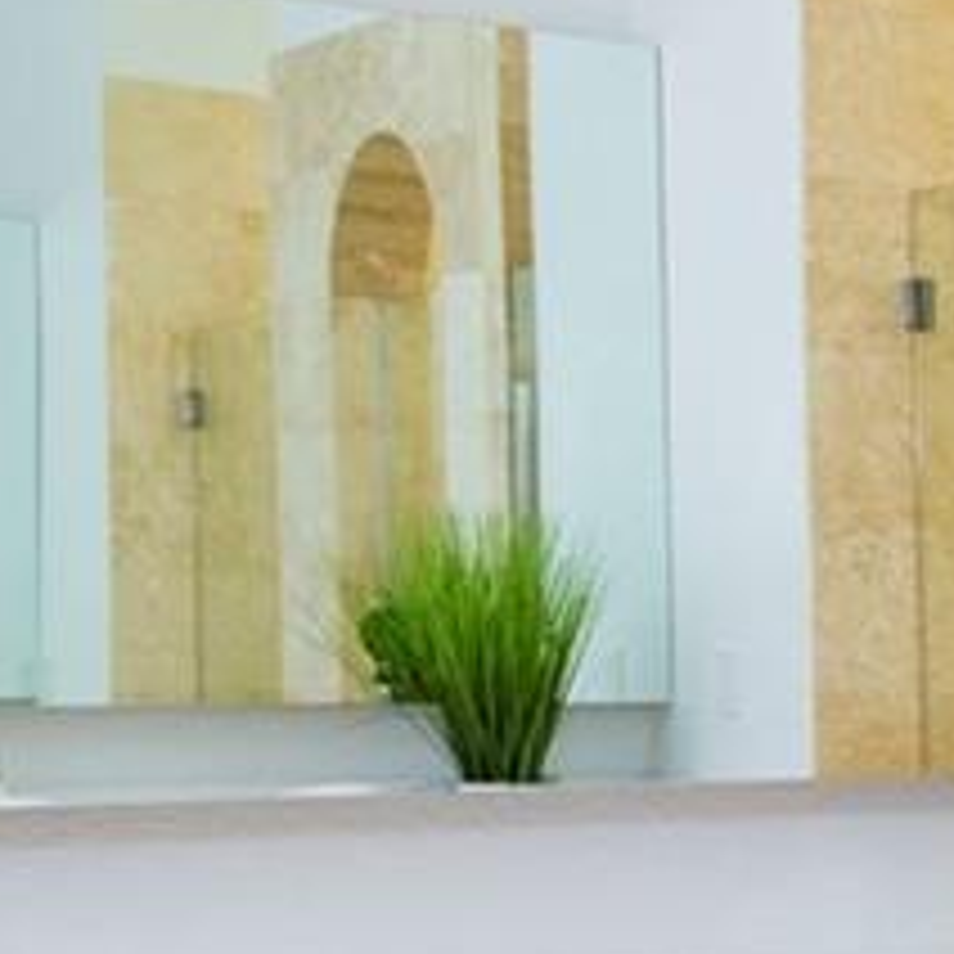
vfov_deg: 15.9
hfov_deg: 12.0
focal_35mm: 109
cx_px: 2444
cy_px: 644
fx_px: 3399
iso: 1000
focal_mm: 17
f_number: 14
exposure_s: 1/10
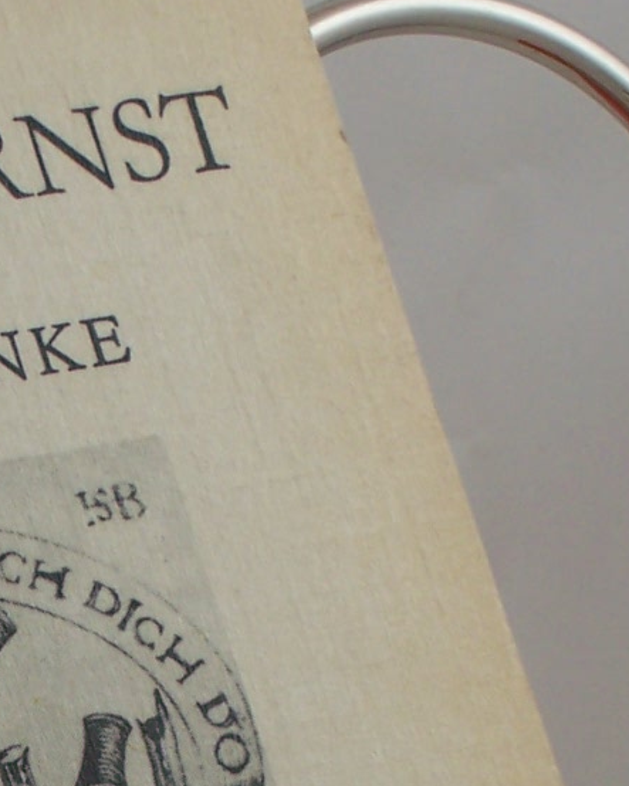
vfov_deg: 6.5
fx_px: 6890
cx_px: 28
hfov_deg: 5.2
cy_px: 1135
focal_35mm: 296
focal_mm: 13.6
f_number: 4
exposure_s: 1/100
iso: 80
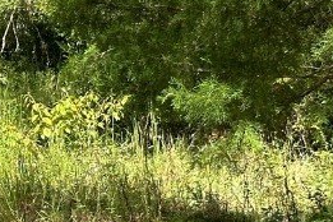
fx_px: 1813
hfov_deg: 10.2
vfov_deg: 6.8
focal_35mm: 196
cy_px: -188
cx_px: -142
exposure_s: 1/1721
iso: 64
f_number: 1.78
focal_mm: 6.86
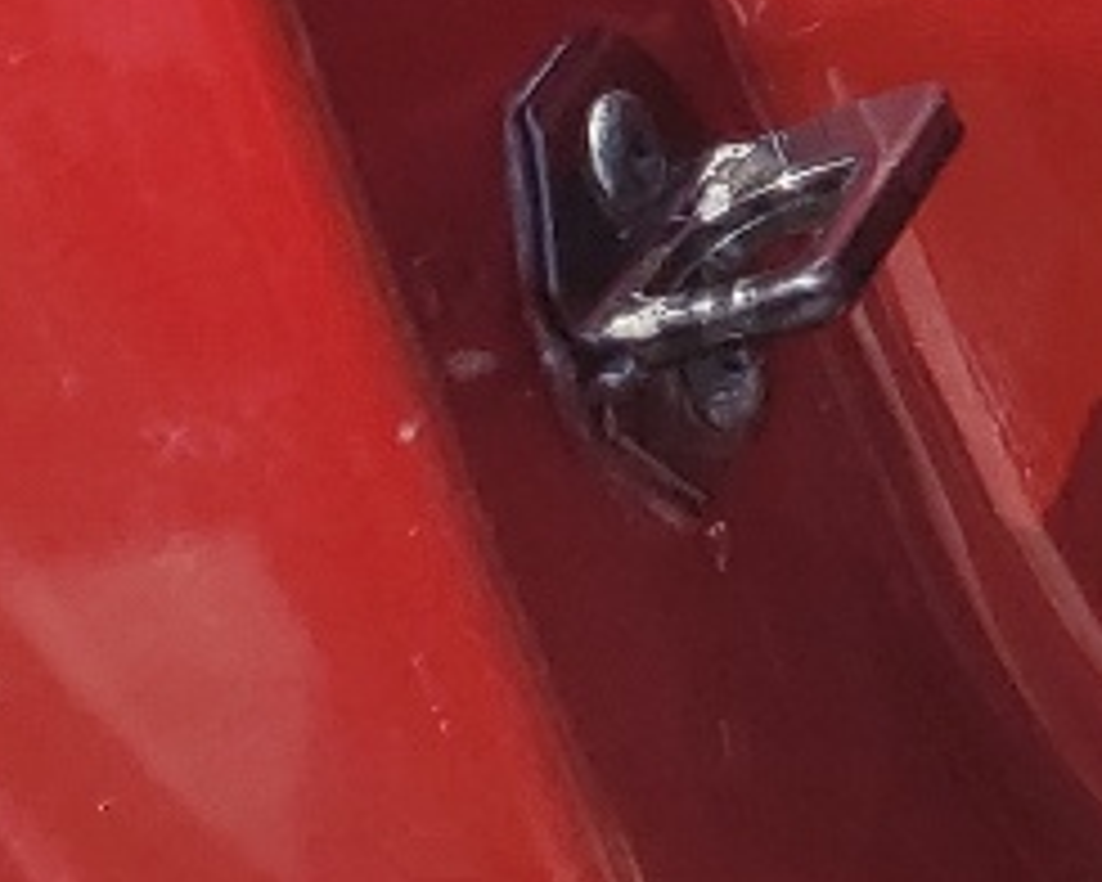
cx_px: 2964
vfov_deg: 8.7
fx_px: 5414
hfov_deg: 9.7
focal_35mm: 166
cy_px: -936
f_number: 1.5
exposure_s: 1/1667
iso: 50
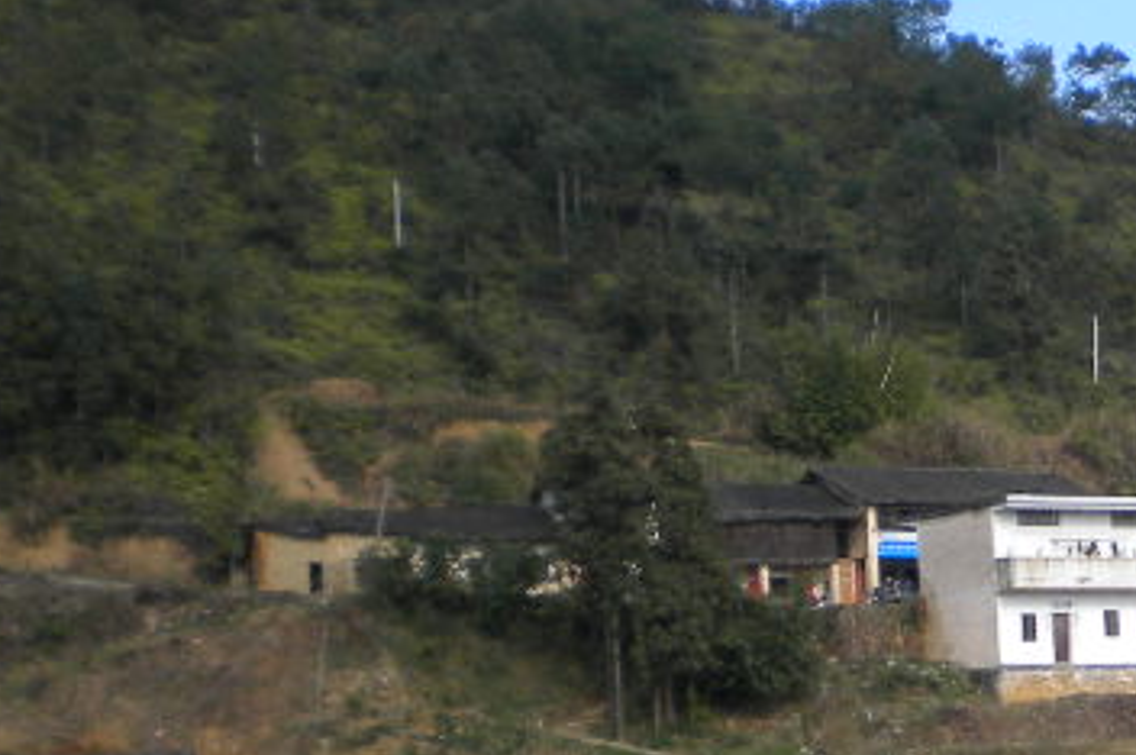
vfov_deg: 12.7
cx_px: 1394
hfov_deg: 18.2
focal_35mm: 106
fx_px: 3342
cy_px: 842
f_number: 4.6
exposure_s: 1/333
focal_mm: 6.3
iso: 80
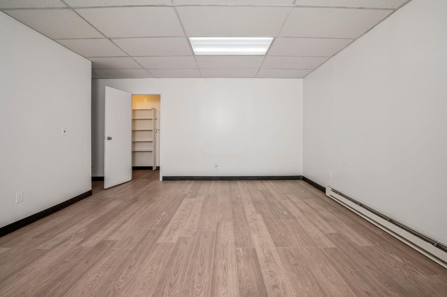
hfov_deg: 104.3
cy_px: 148
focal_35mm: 14
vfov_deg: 81.1
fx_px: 174
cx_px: 224
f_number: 11
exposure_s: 1/20
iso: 200
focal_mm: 14
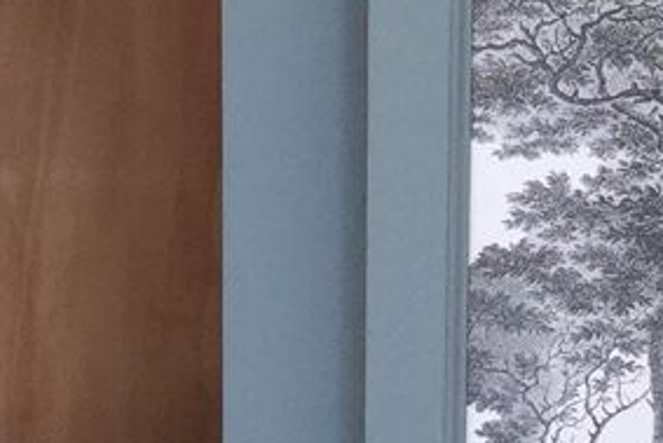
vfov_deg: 7.2
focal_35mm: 186
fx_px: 3427
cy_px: -370
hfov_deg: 11.0
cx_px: 548
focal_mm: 3.3
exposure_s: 1/100
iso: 40
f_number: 2.4
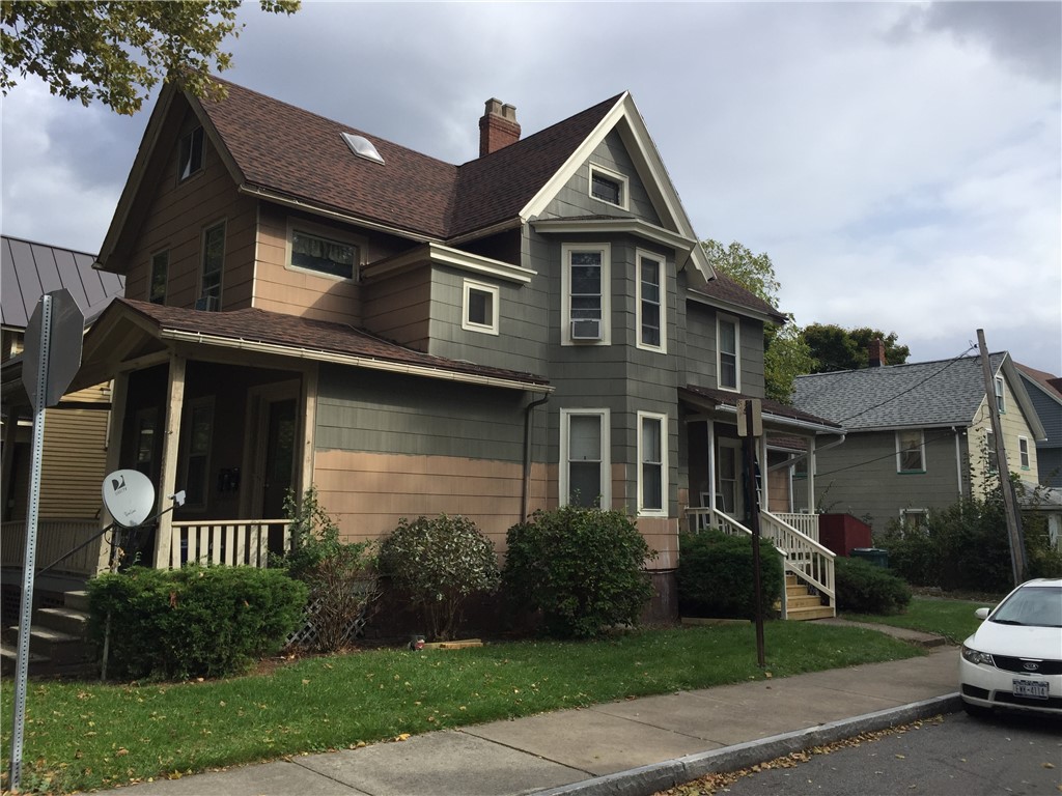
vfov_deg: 48.2
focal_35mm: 29
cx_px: 531
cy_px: 398
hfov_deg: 61.7
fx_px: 890
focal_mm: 4.15
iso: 32
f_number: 2.2
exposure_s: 1/1582
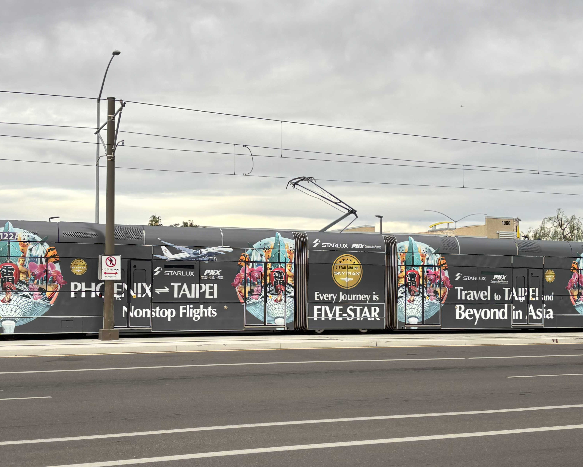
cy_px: 290
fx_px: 604
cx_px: 281
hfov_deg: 51.5
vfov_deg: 41.9
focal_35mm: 35
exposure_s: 1/161
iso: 40
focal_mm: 5.96
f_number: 1.6
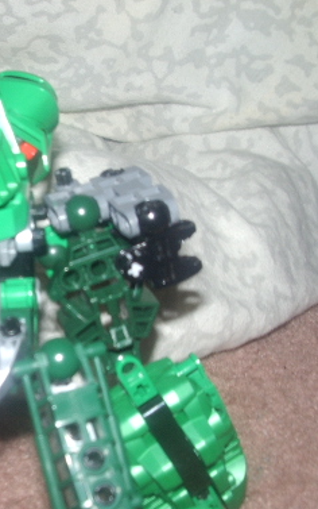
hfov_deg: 20.0
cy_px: 317
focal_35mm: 63
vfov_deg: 32.3
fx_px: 873
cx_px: -3
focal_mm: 5.8
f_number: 4.3
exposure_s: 1/40
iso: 100
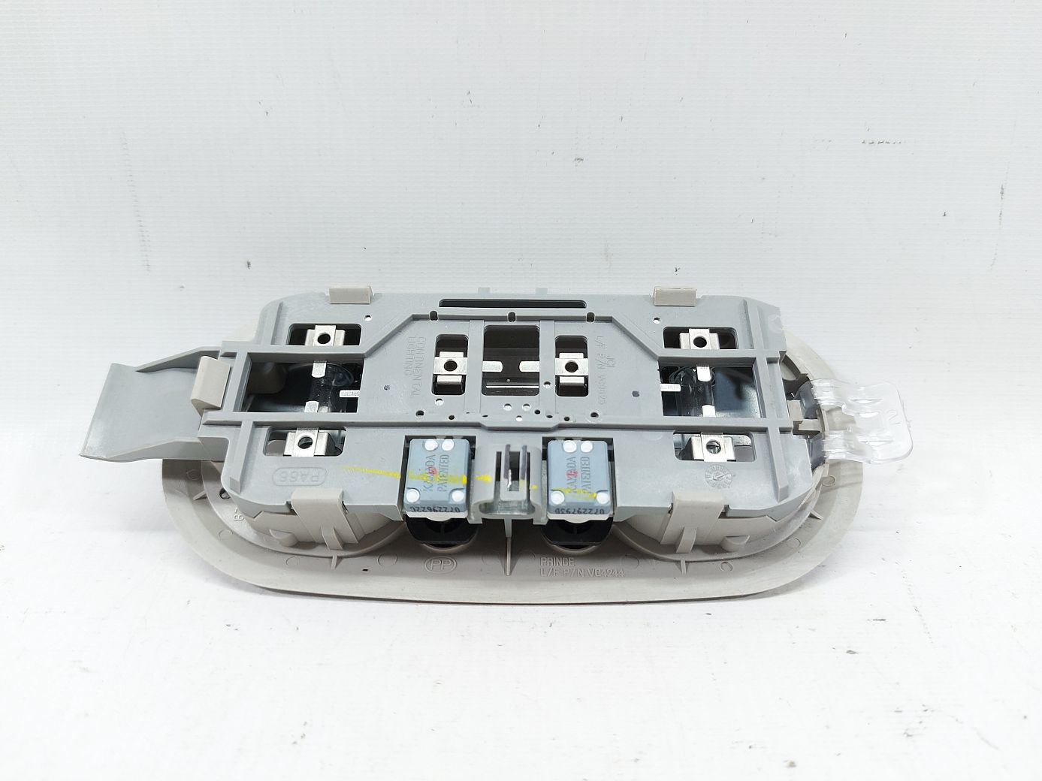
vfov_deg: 56.8
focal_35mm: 24
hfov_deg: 71.6
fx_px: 722
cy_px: 390
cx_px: 521
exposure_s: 1/50
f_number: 1.8
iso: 80
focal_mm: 5.23
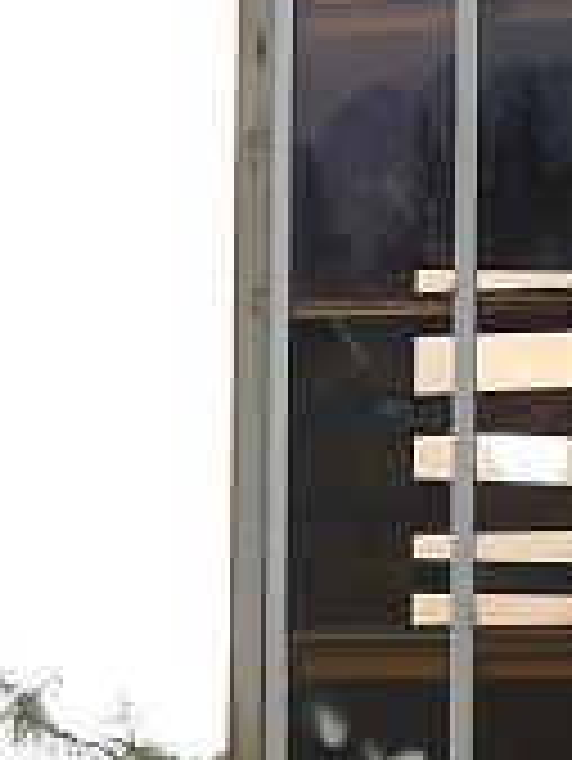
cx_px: 608
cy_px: 720
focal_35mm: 135
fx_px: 2971
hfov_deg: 10.9
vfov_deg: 14.4
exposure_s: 1/200
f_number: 4.4
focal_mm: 6.3
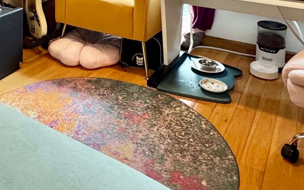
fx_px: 365
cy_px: -63
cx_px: 81
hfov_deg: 44.0
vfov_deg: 25.0
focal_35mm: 44
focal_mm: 2.22
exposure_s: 1/78
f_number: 2.2
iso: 320
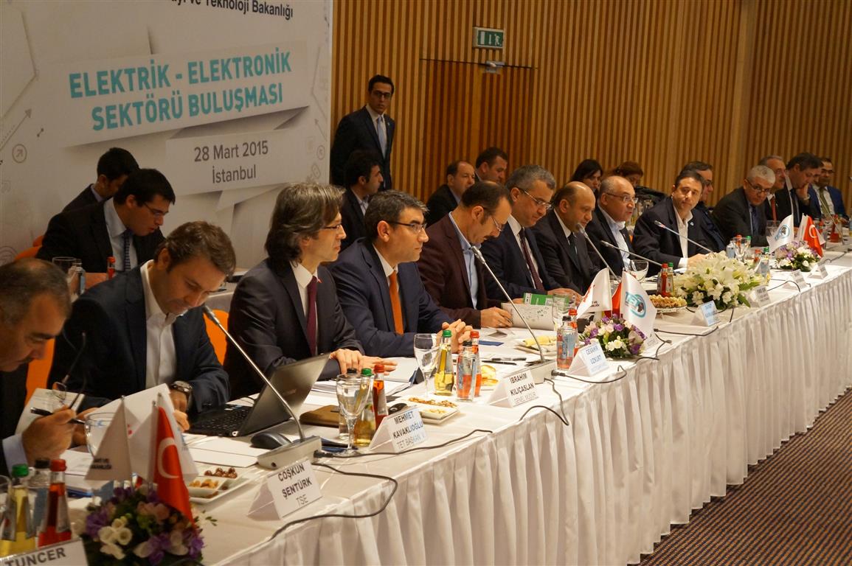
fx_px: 1454
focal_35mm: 62
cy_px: 283
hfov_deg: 32.7
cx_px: 426
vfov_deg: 22.0
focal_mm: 41
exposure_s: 1/100
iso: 3200
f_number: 4.5
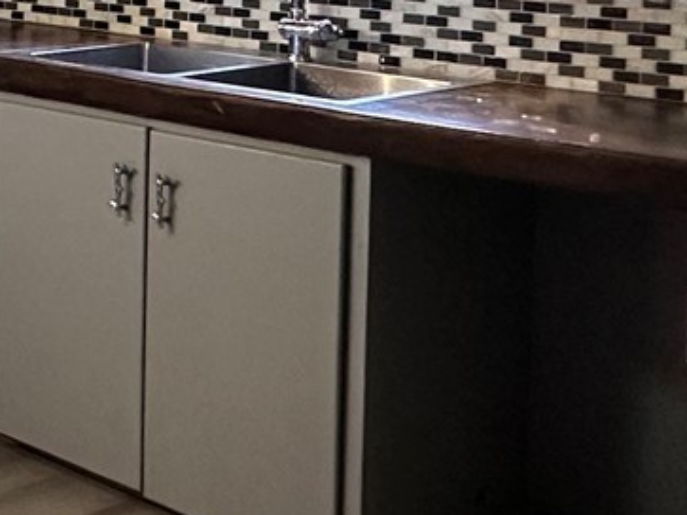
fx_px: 1468
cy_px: -68
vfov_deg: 19.0
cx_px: -344
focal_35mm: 74
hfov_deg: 21.9
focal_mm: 2.22
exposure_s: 1/60
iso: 320
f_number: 2.2
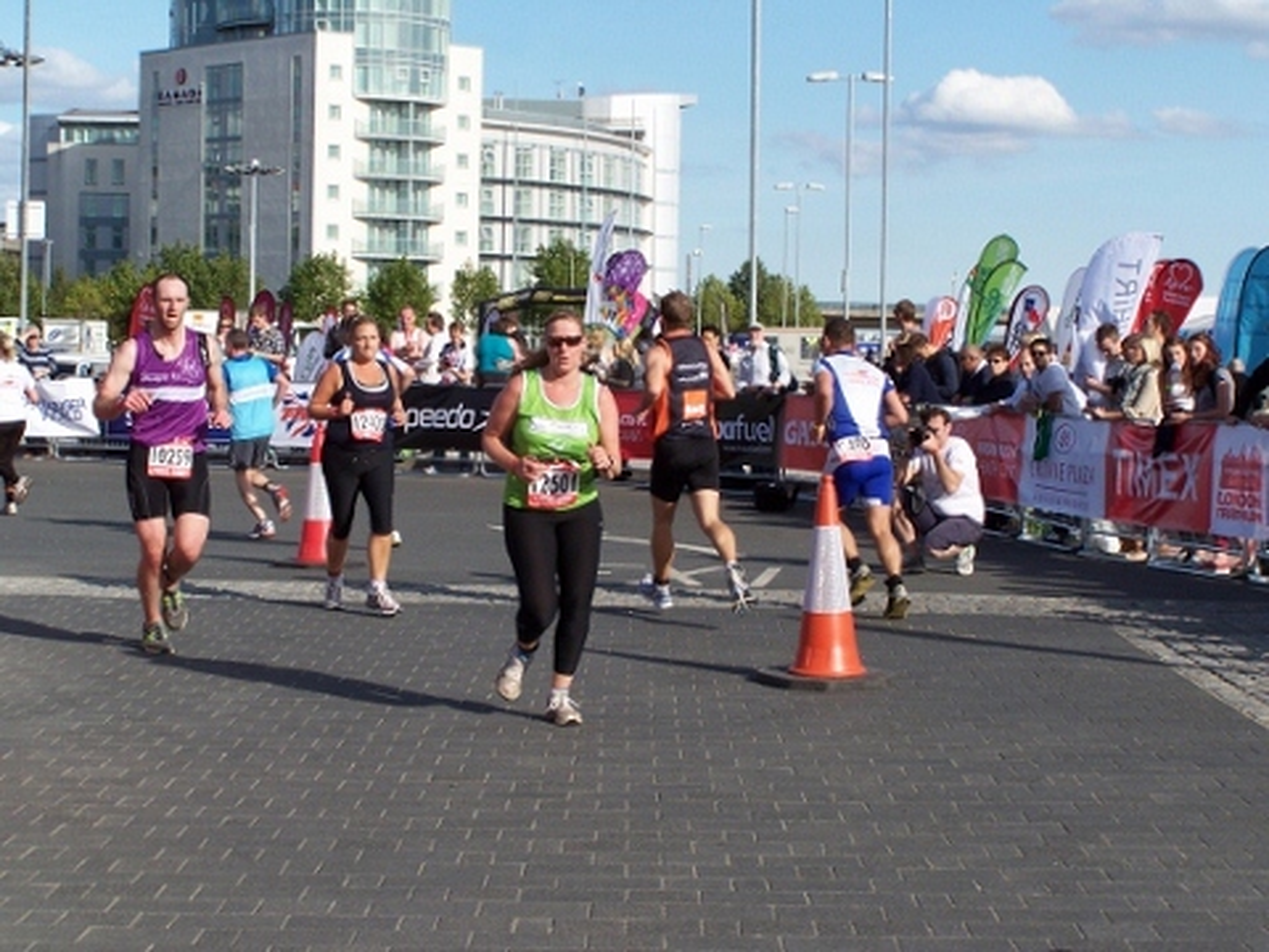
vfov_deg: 19.6
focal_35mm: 75
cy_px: 476
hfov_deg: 26.0
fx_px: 2749
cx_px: 634
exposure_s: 1/500
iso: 80
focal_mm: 12.4
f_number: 4.5
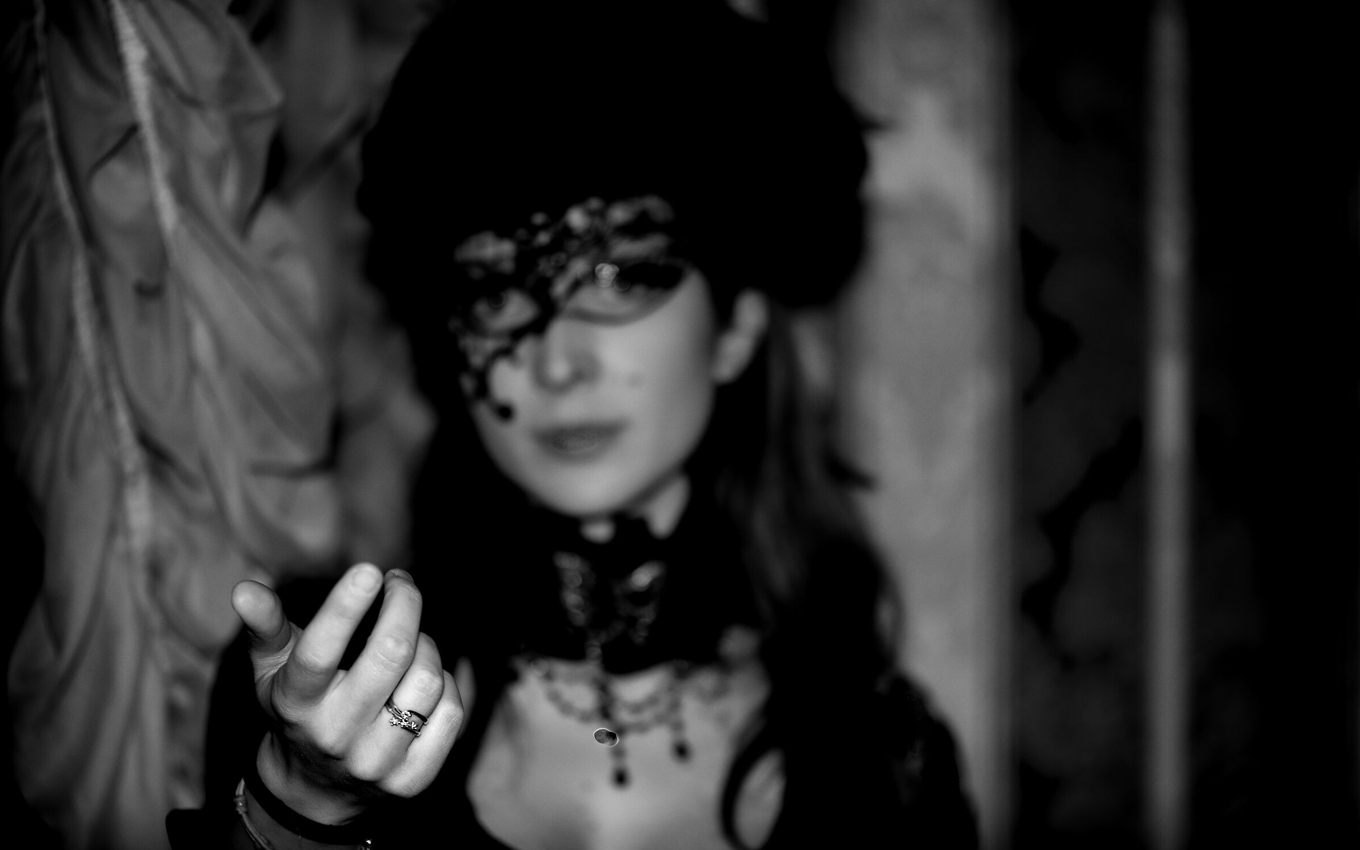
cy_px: 422
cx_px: 684
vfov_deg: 12.1
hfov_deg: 19.3
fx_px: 4003
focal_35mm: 108
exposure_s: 1/2000
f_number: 3
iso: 100
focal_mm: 105
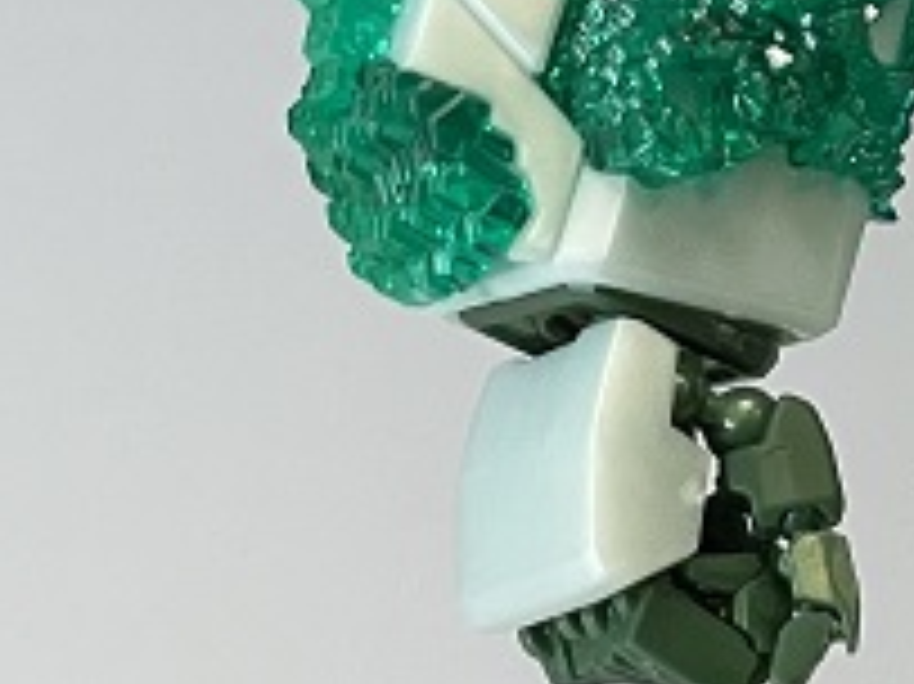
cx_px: 2085
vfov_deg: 5.7
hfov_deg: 7.3
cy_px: -252
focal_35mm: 258
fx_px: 6808
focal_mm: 6
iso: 125
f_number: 2
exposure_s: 1/120
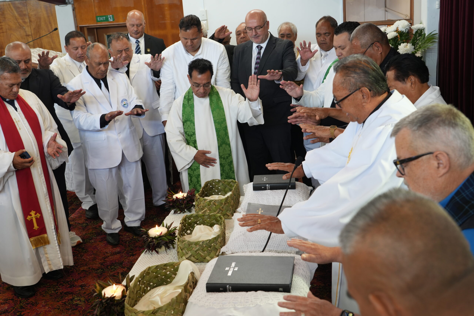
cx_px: 237
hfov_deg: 45.4
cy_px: 158
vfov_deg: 31.2
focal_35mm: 43
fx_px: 566
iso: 800
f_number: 6.3
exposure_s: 1/30
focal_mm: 43
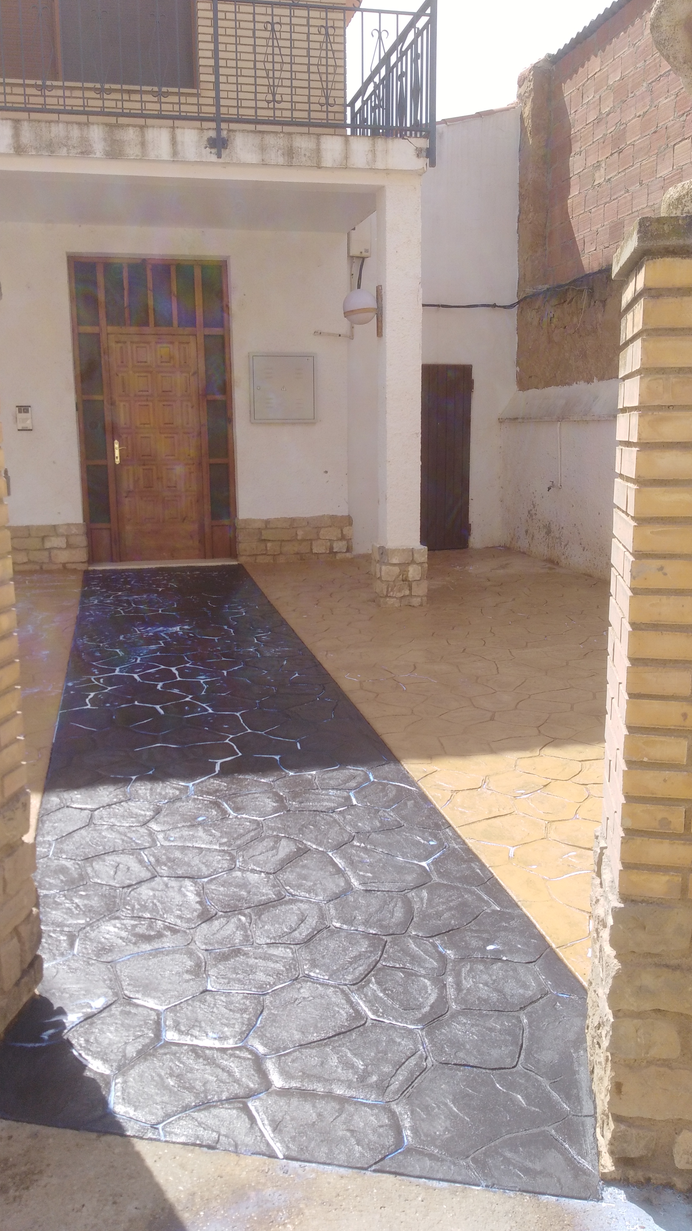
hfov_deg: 40.2
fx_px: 946
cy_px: 601
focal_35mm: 29
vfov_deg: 66.1
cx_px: 335
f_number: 2.2
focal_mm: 3.83
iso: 100
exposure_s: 1/707
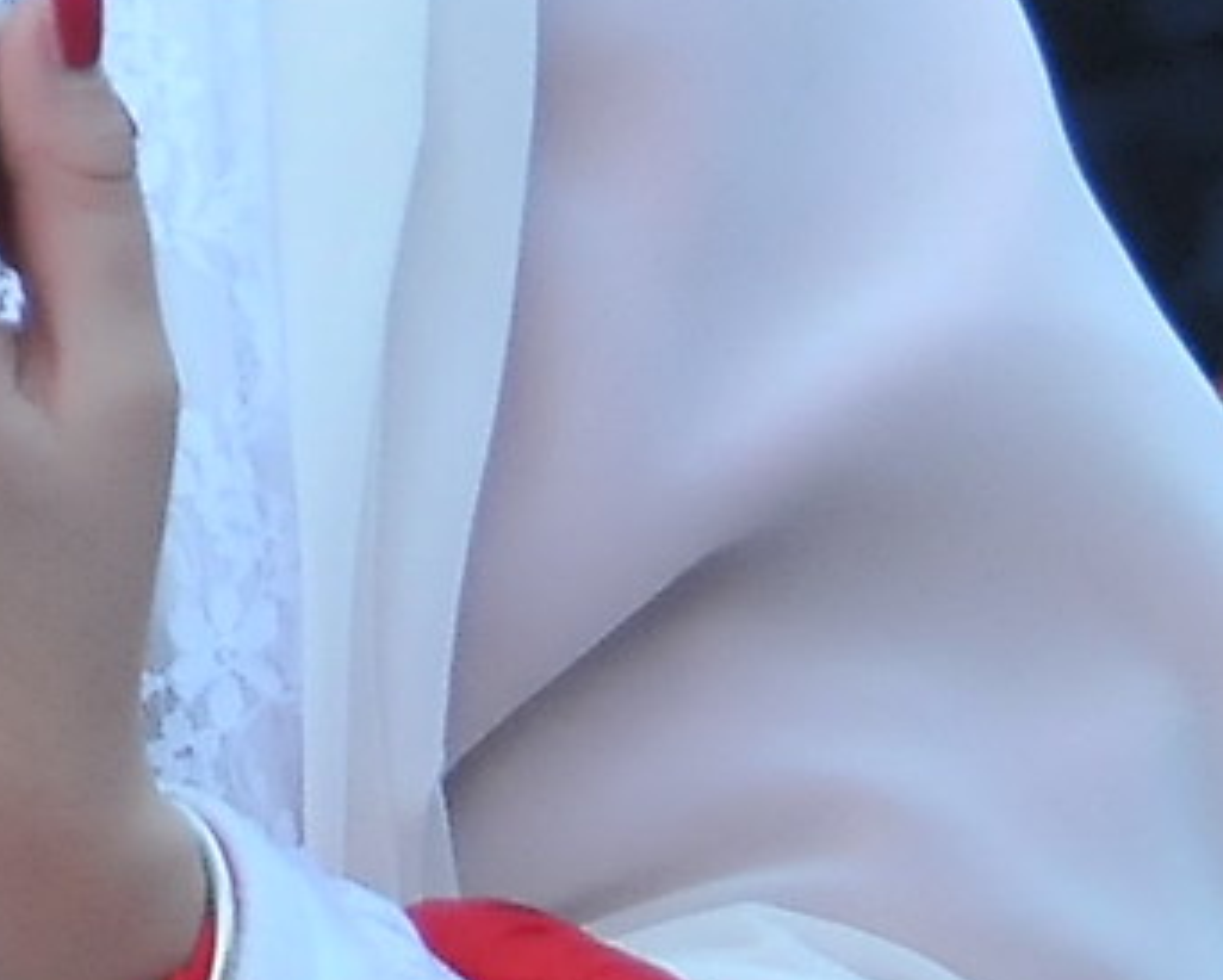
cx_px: -1312
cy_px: -1238
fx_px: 19992
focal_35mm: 552
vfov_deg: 2.8
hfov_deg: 3.5
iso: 900
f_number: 4.8
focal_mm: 56
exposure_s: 1/30
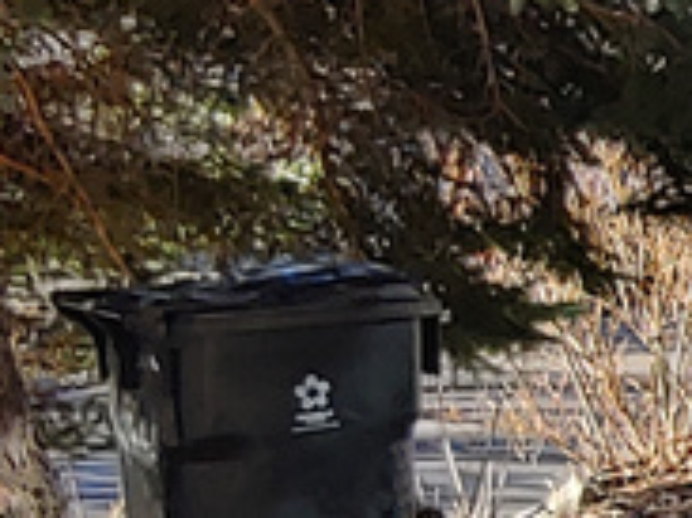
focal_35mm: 140
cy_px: 216
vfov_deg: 10.6
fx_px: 2797
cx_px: 1664
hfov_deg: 11.6
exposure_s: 1/386
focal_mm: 2.18
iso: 50
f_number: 1.9
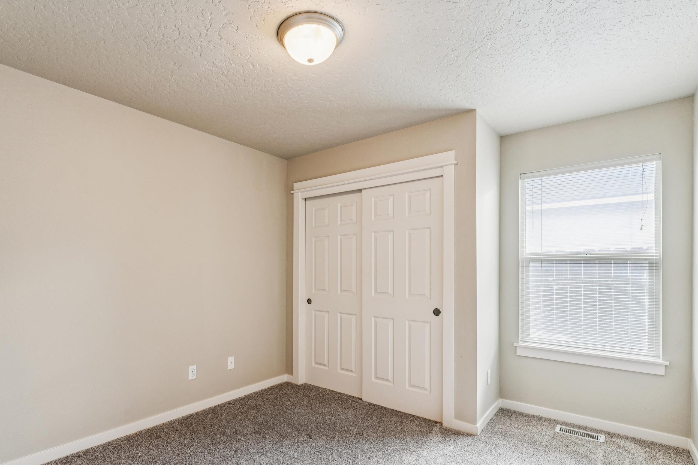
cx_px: 303
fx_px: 361
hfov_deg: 87.6
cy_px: 270
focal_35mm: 19
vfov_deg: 65.3
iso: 400
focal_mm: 15.5
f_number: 13
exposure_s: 1/4
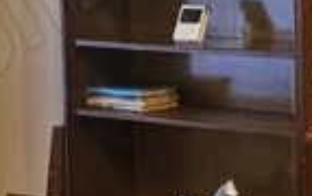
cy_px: 30
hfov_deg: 12.2
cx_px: 314
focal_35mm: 170
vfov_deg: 7.7
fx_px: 1448
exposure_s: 1/100
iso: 400
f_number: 1.8
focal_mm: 5.4
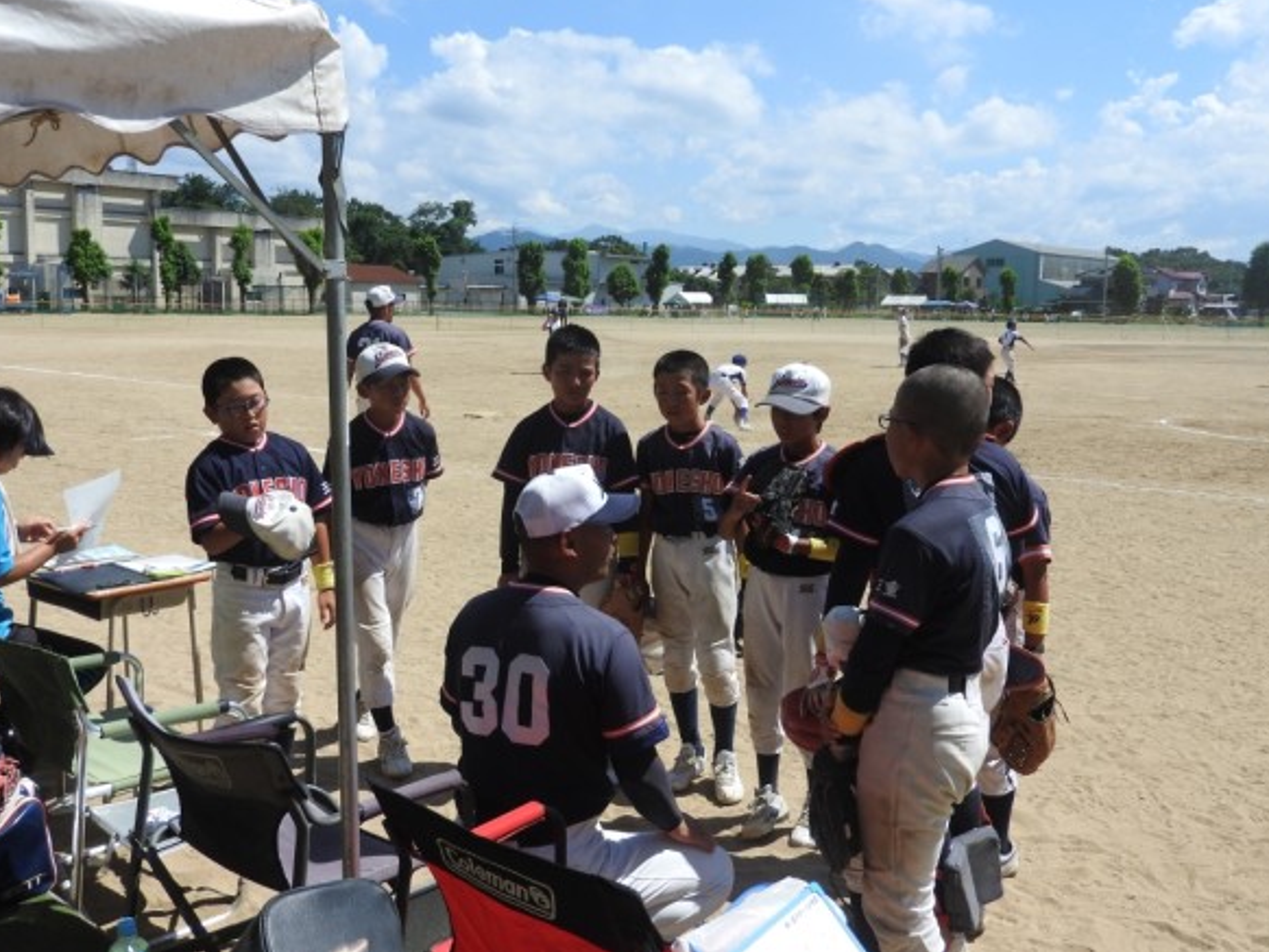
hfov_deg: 53.9
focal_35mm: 34
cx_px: 628
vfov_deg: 41.8
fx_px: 1247
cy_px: 464
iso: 100
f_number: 3.6
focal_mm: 5.9
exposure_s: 1/1250
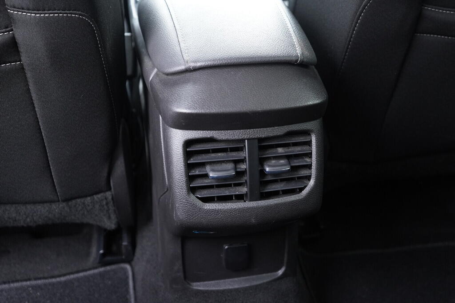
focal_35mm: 36
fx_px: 455
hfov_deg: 53.1
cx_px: 228
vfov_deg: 36.9
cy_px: 152
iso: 1600
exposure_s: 1/40
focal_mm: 24
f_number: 2.8
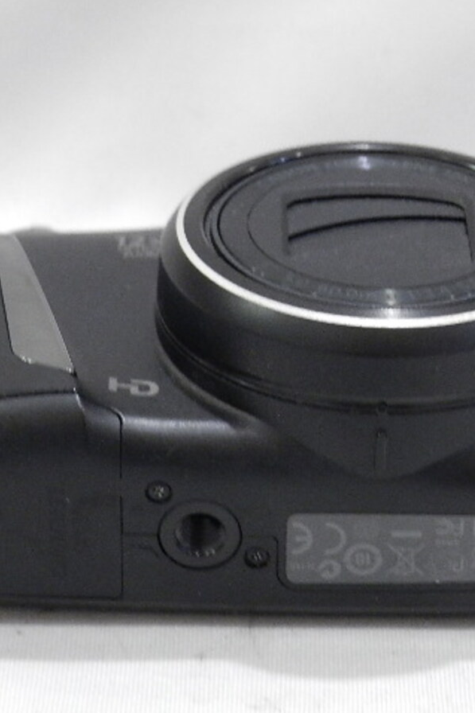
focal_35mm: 117
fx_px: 2316
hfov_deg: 11.7
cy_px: 356
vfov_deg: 17.5
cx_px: 286
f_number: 4.4
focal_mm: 14.9
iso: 800
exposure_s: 1/40
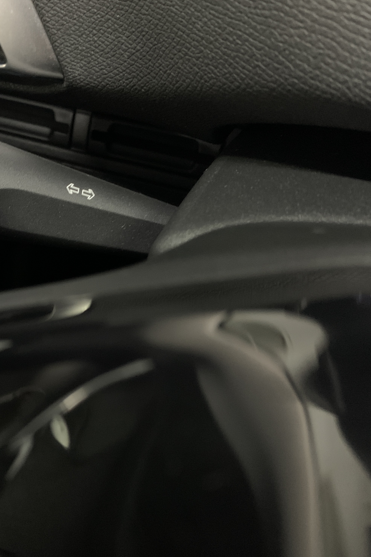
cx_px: 75
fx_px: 572
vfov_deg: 51.9
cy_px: 277
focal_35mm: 37
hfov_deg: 34.8
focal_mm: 4.25
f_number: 1.8
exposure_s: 1/17
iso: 800
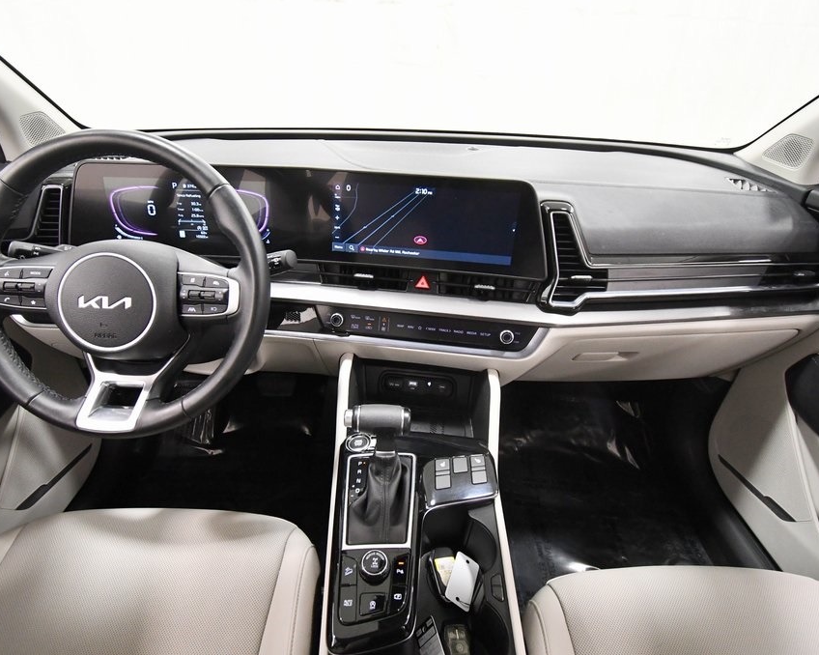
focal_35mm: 17
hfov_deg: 89.7
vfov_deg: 77.0
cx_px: 406
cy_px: 328
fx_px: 412
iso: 3200
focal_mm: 10
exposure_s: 1/125
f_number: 4.5
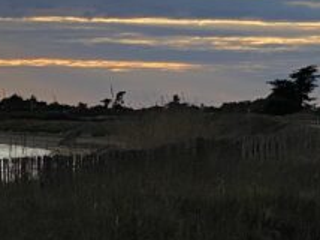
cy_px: 28
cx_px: -311
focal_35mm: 249
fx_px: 2299
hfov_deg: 7.6
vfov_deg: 5.9
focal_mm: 6
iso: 20
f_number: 2
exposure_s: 1/1142
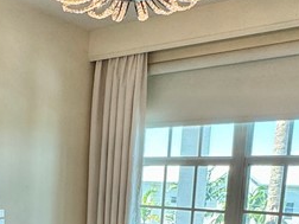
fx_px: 492
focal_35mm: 57
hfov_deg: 33.0
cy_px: 260
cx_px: 68
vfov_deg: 23.7
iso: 160
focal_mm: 2.22
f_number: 2.2
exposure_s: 1/120
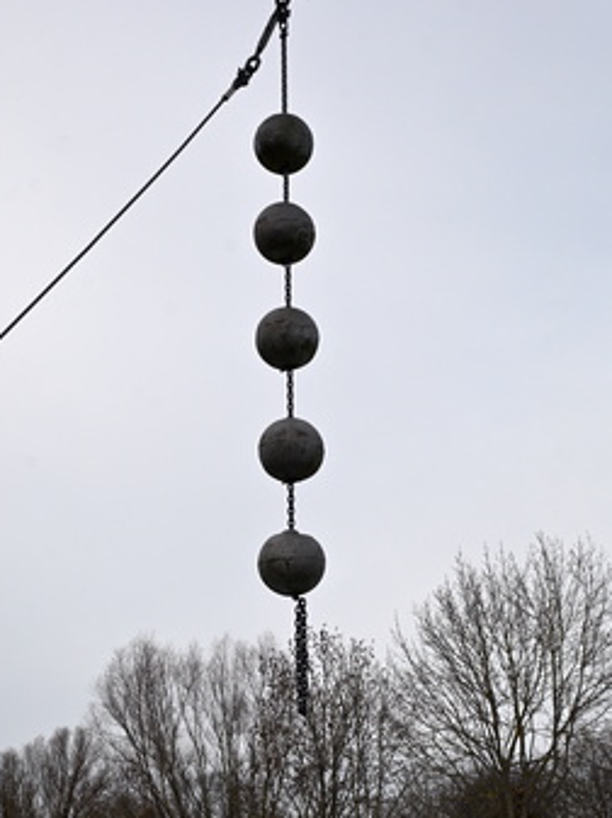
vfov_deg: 39.6
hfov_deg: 30.2
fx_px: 1134
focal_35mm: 48
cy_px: 471
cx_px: 290
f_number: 8
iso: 100
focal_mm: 28
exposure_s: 1/500
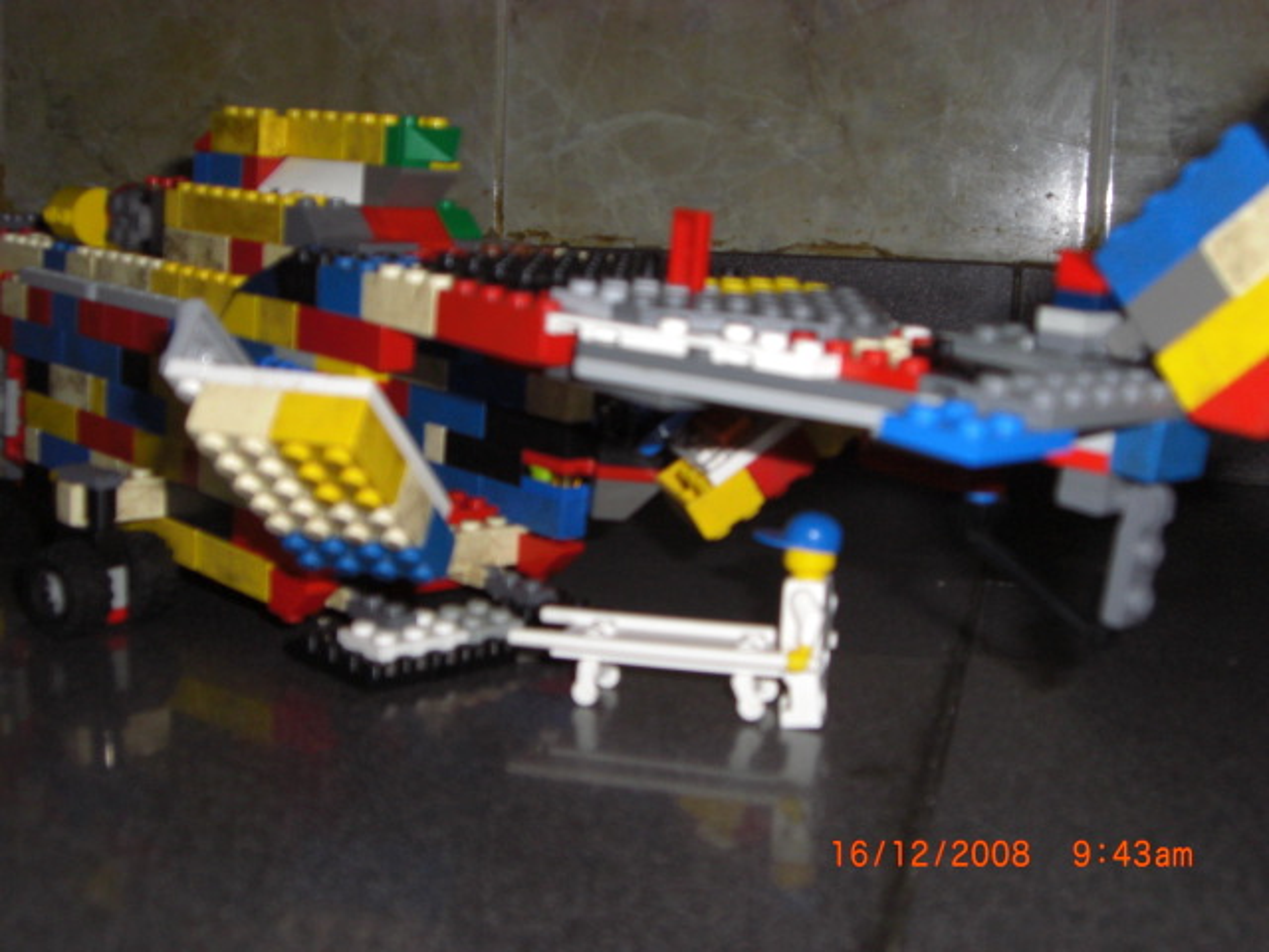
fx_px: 1723
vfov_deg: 30.9
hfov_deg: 40.4
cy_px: 476
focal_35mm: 47
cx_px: 634
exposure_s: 1/60
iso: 200
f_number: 3
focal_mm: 7.6
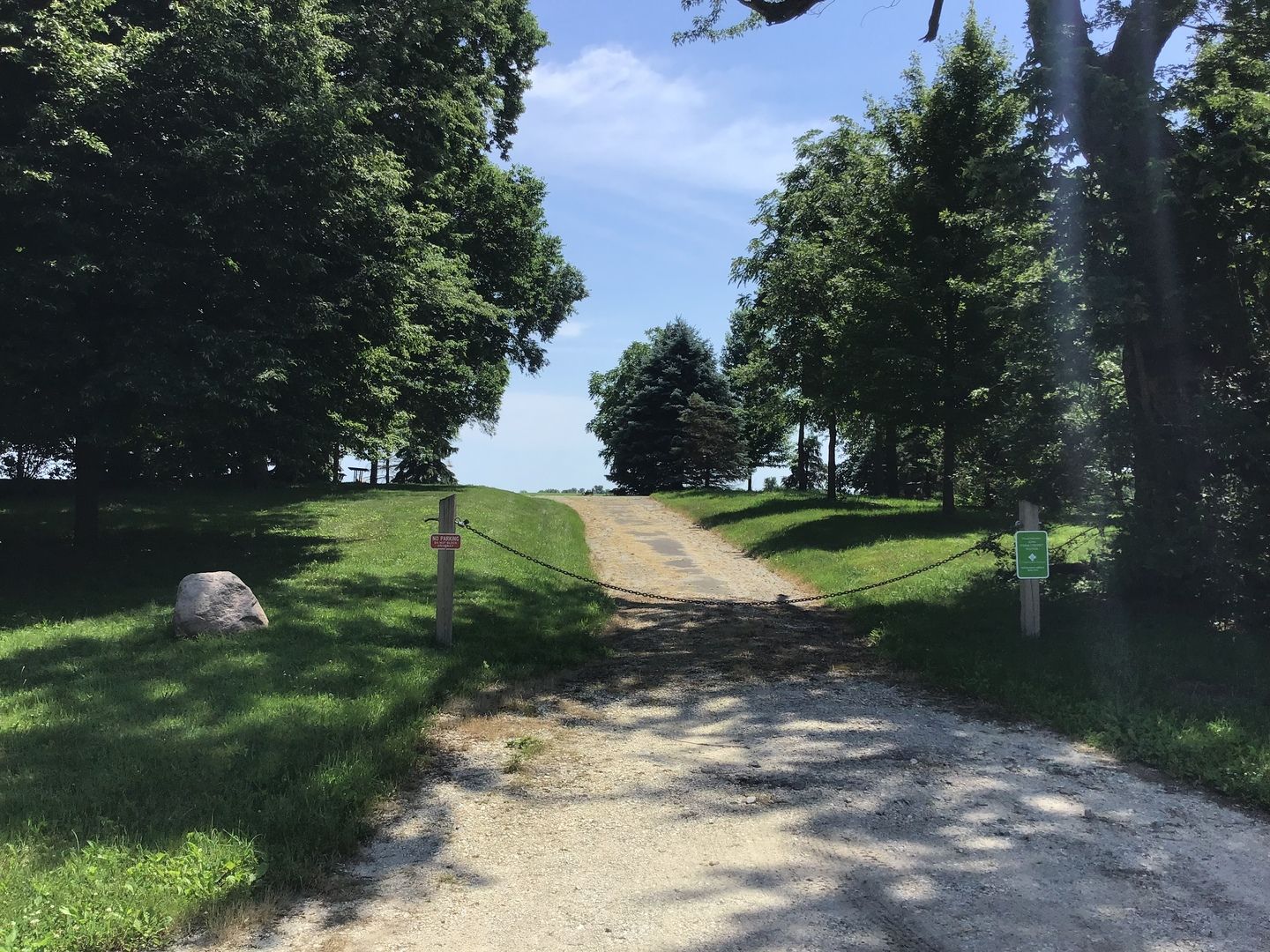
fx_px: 1137
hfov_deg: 58.4
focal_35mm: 31
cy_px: 476
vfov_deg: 45.4
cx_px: 635
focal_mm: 3.3
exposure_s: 1/1181
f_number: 2.4
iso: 25
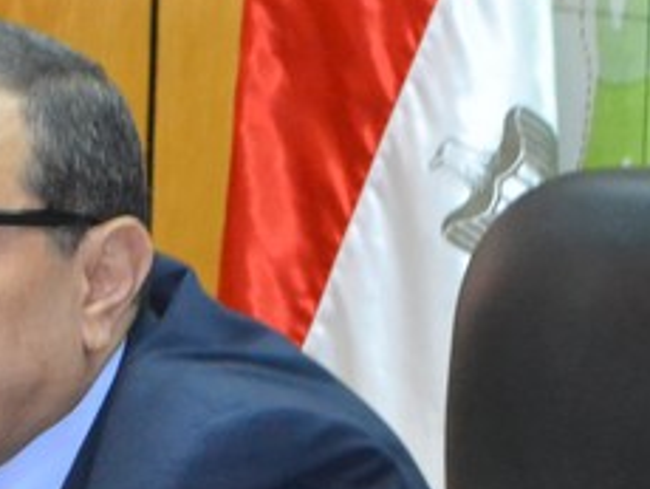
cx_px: -201
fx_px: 5789
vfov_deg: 4.8
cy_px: 112
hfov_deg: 6.4
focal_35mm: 308
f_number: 5.3
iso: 3200
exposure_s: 1/60
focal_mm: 48
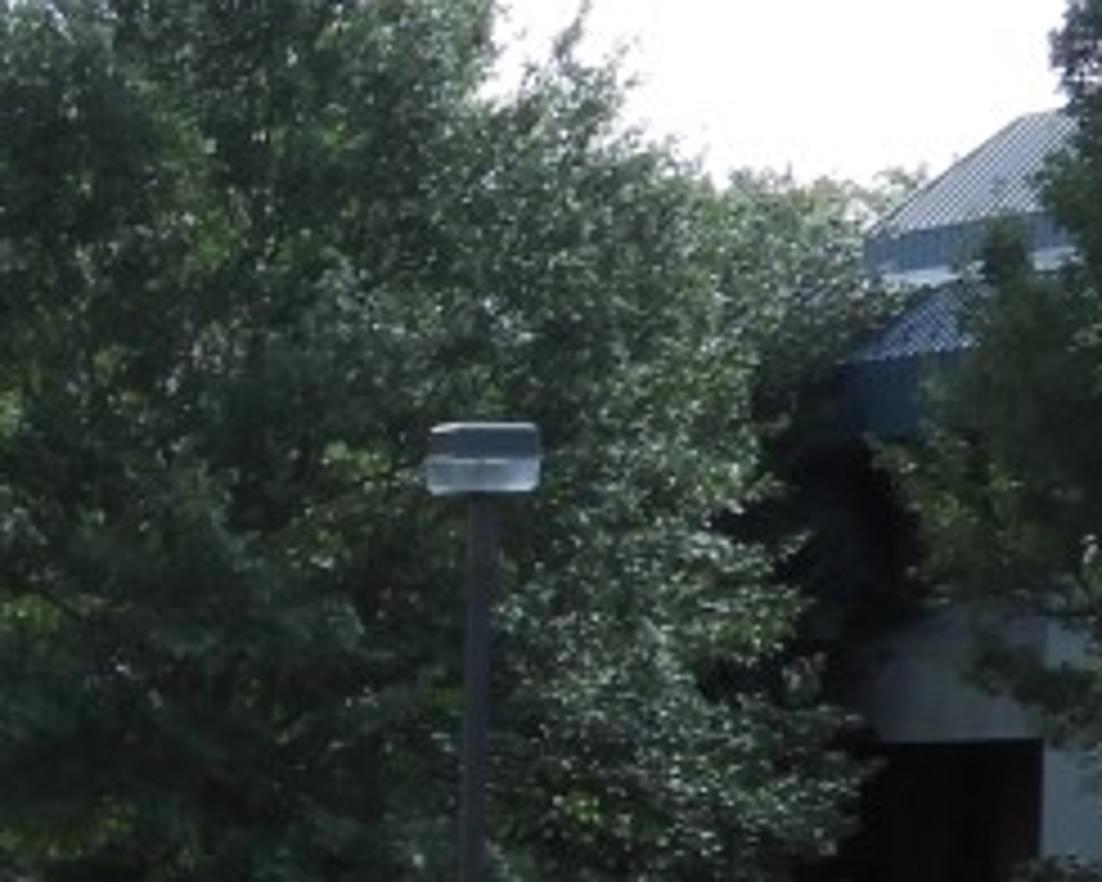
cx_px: -1817
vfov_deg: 5.3
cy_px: 1449
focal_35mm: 287
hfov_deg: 6.3
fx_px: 9360
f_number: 4
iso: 100
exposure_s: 1/400
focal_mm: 9
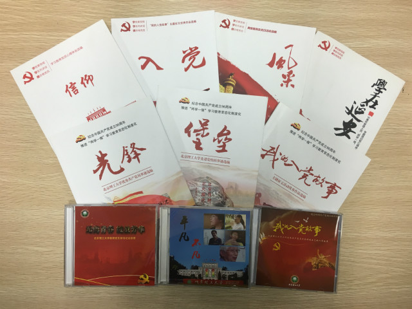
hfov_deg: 61.7
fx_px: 345
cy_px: 154
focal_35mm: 29
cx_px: 206
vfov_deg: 48.2
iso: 64
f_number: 2.2
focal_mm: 4.15
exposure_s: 1/33
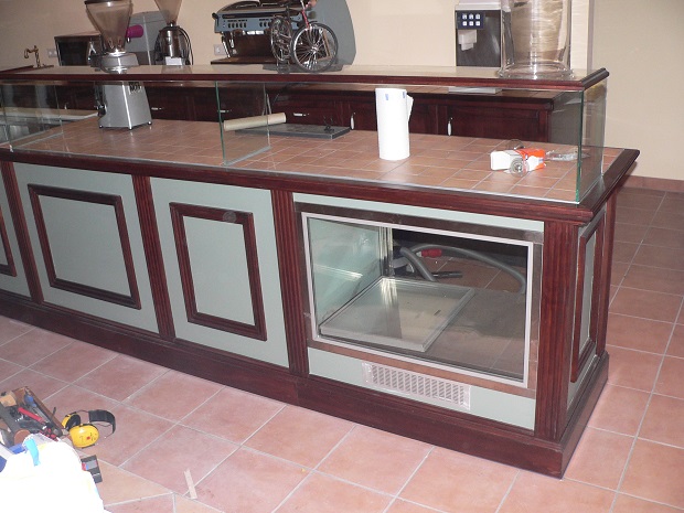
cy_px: 256
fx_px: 711
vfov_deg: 39.7
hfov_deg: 51.4
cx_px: 342
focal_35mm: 36
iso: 200
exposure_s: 1/60
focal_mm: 6
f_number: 2.8
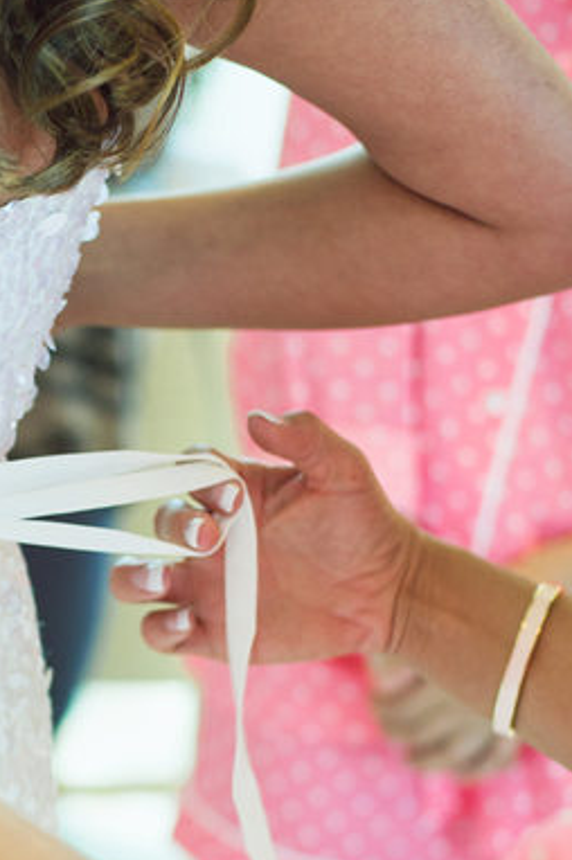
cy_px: 624
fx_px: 2817
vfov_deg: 17.3
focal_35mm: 118
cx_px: -86
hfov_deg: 11.4
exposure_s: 1/250
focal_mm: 50
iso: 400
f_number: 2.5
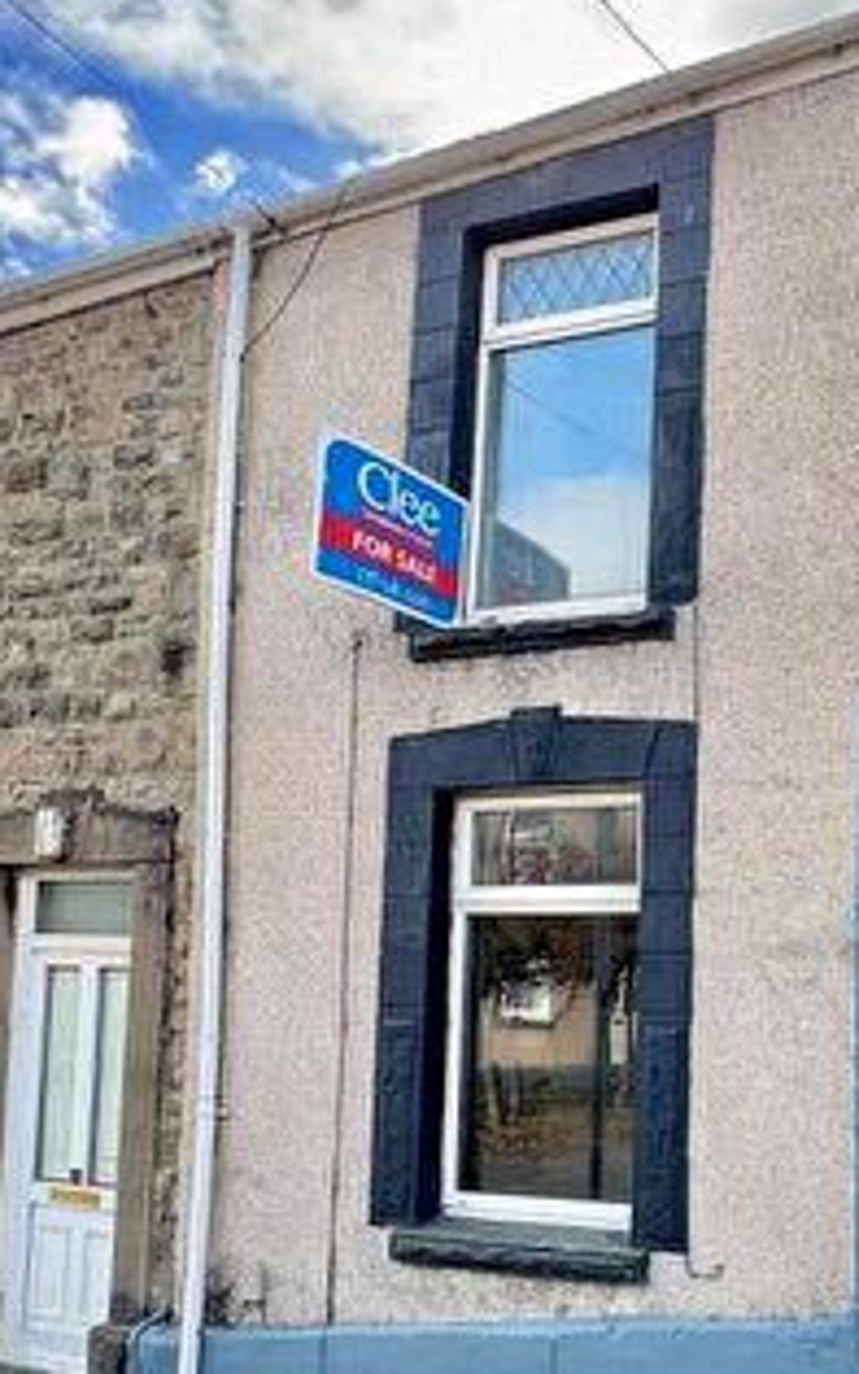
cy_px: 844
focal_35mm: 33
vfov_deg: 57.5
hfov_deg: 34.5
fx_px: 1236
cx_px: 876
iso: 40
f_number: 2.2
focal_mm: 2.22
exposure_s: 1/297
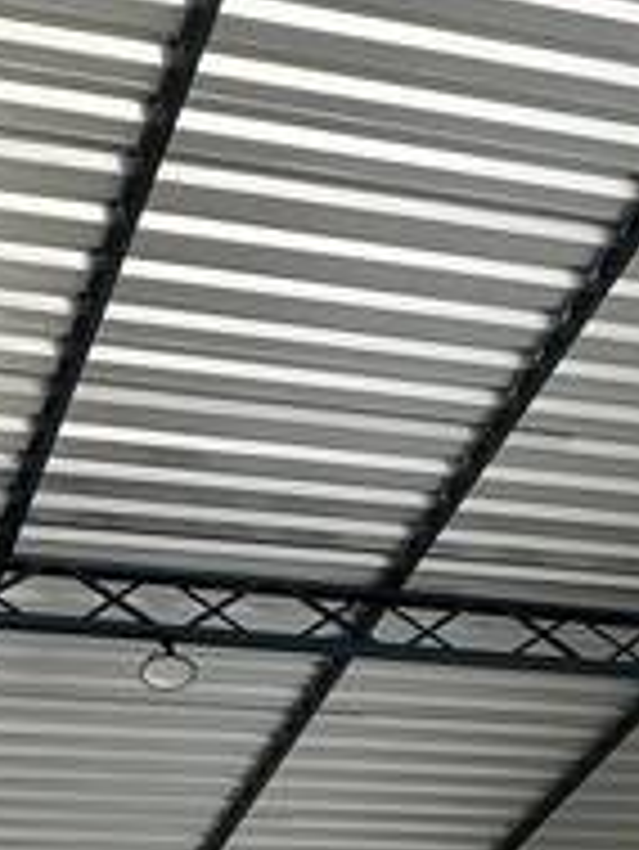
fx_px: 1967
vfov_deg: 18.3
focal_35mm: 80
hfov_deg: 18.3
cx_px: 135
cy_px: 1597
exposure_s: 1/118
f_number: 2.2
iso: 40
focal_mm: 2.22
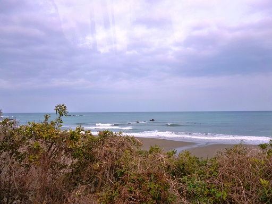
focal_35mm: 28
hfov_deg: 63.4
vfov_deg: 49.7
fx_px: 220
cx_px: 136
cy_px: 102
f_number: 3.1
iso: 160
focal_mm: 5
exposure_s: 1/80
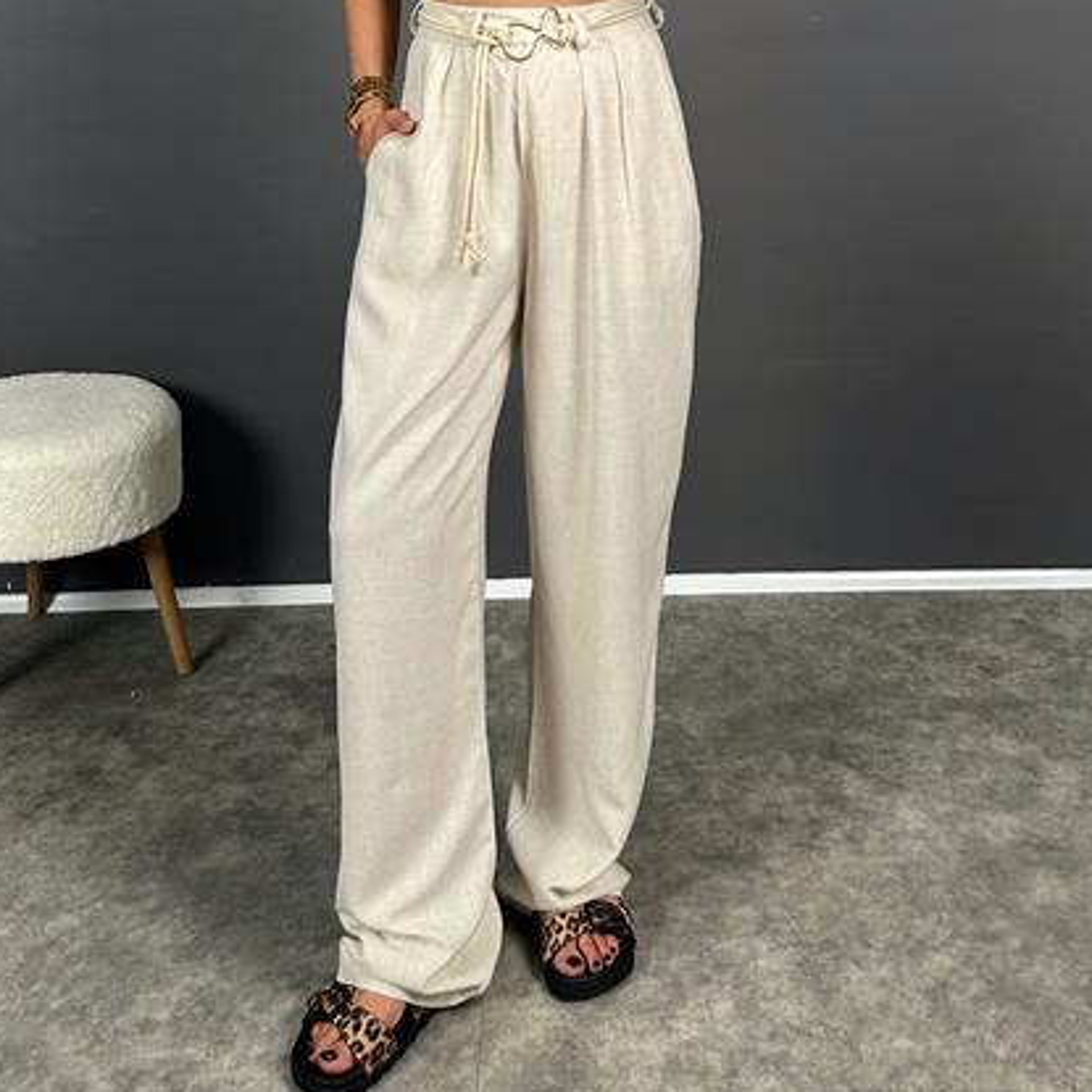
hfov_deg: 35.3
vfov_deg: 32.8
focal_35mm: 48
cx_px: 617
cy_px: 26
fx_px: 1713
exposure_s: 1/121
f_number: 1.78
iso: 125
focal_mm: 6.86
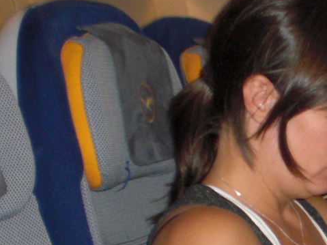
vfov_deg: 11.5
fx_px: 1199
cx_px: 425
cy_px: 258
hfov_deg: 14.8
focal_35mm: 127
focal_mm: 6.3
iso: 200
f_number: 3.1
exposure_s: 1/60
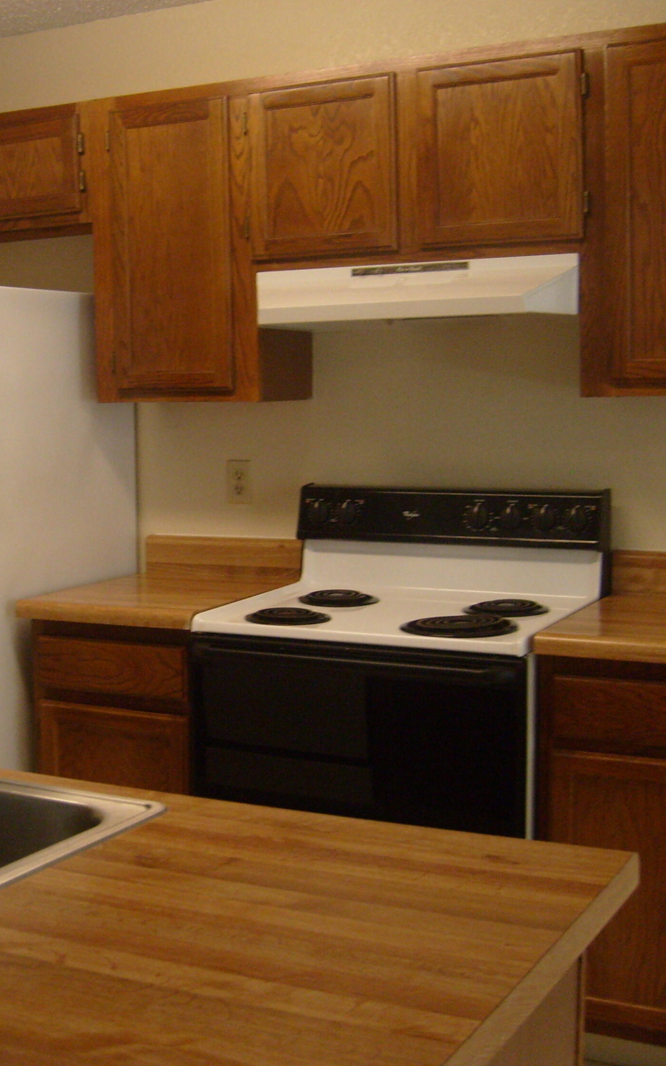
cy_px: 535
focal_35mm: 50
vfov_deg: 40.3
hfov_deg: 25.2
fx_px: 1452
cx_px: 88
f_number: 2.8
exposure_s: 1/45
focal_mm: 5.8
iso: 200
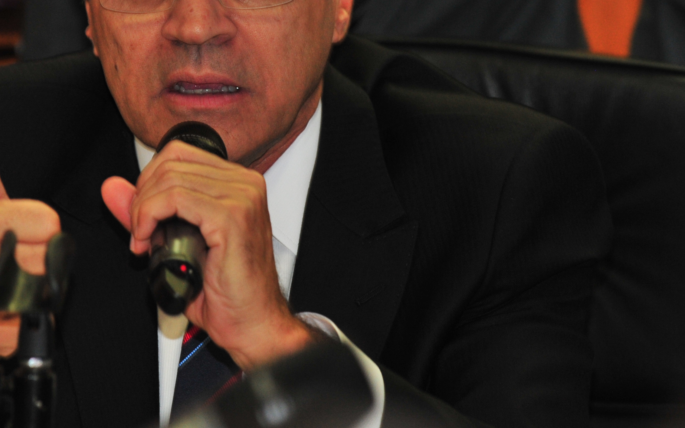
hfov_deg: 5.5
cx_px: 267
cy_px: 68
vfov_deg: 3.4
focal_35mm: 383
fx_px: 7150
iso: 1250
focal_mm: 200
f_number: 5.6
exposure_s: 1/60
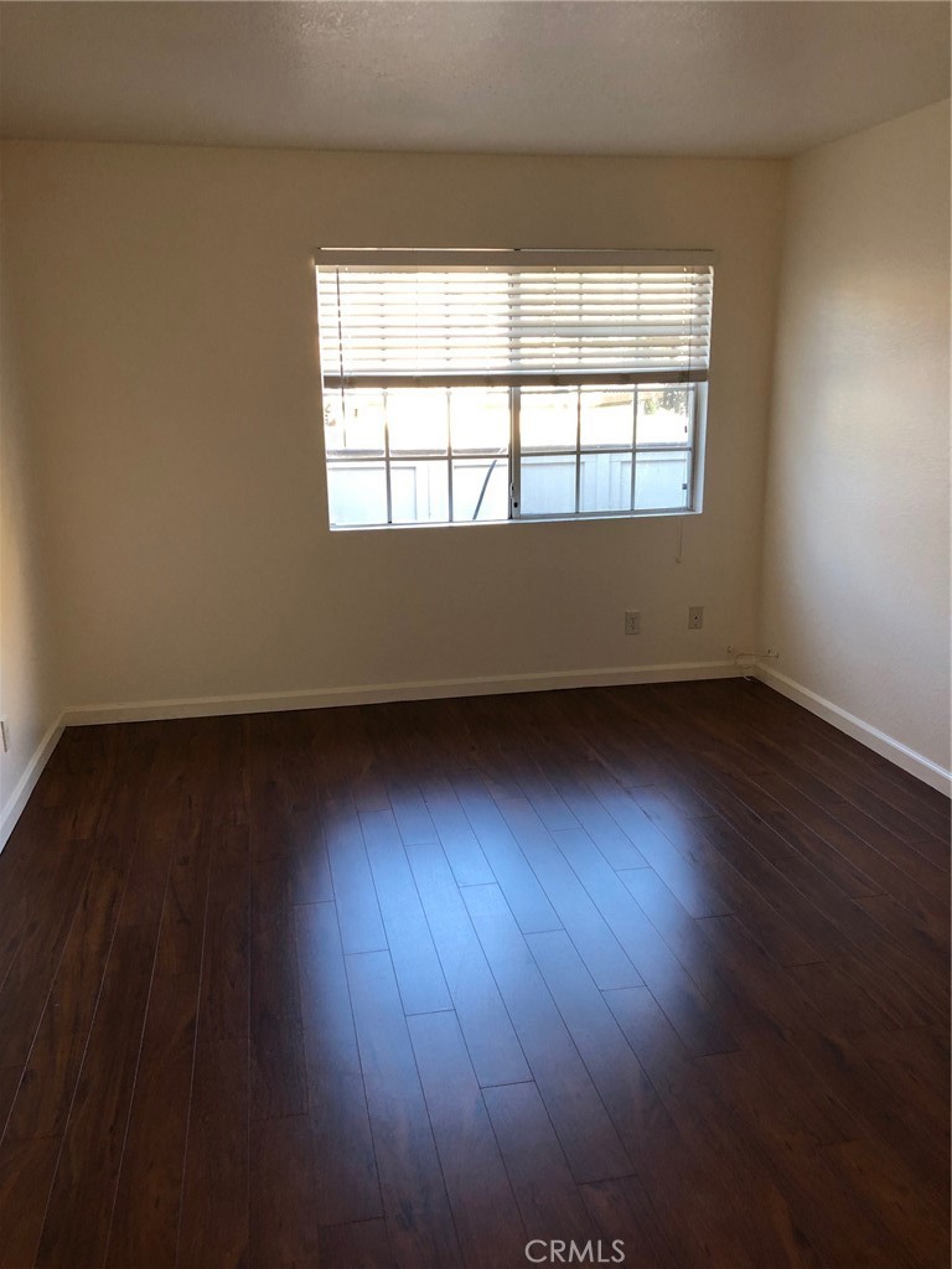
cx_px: 476
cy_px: 634
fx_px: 1027
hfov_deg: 49.7
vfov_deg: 63.4
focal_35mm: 28
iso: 32
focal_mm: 3.99
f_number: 1.8
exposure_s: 1/24
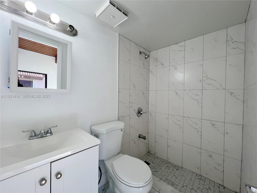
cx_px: 128
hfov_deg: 106.2
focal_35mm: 13
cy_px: 96
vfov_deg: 89.9
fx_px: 97
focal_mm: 1.57
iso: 32
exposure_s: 1/99
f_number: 1.8
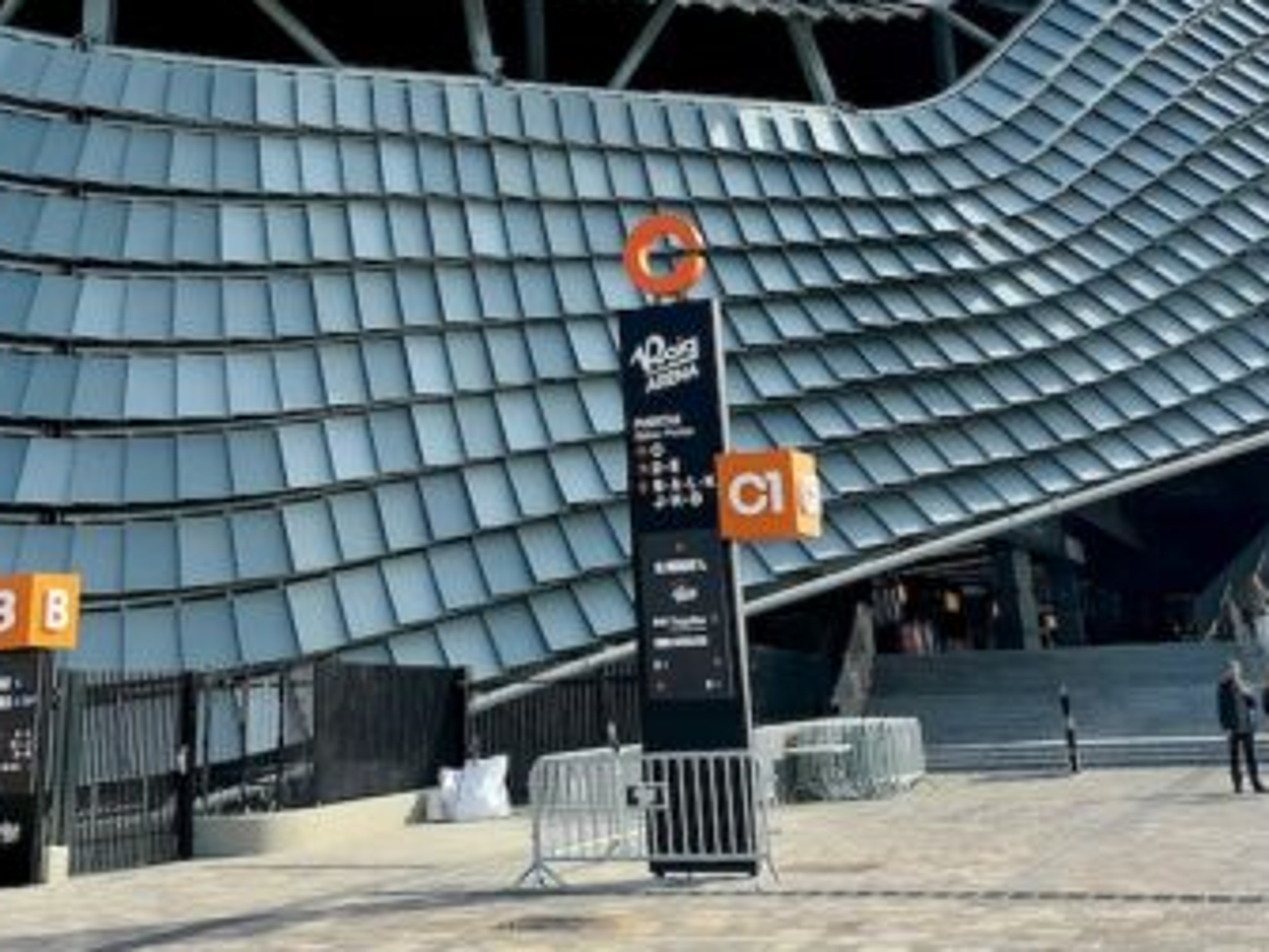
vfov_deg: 30.9
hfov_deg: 42.0
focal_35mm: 45
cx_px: 550
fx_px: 1650
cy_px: 117
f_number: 1.8
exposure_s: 1/625
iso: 25
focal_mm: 5.23
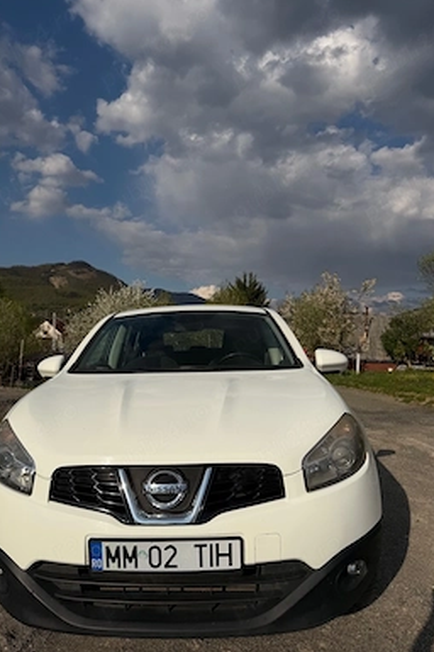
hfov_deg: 49.4
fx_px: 470
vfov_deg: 69.4
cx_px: 188
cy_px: 333
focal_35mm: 26
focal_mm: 6.76
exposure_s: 1/22727
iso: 80
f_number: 1.78
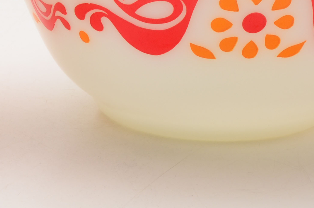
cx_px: -32
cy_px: -50
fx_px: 2037
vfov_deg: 5.8
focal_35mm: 234
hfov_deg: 8.7
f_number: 25
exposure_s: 1/160
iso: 100
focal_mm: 48
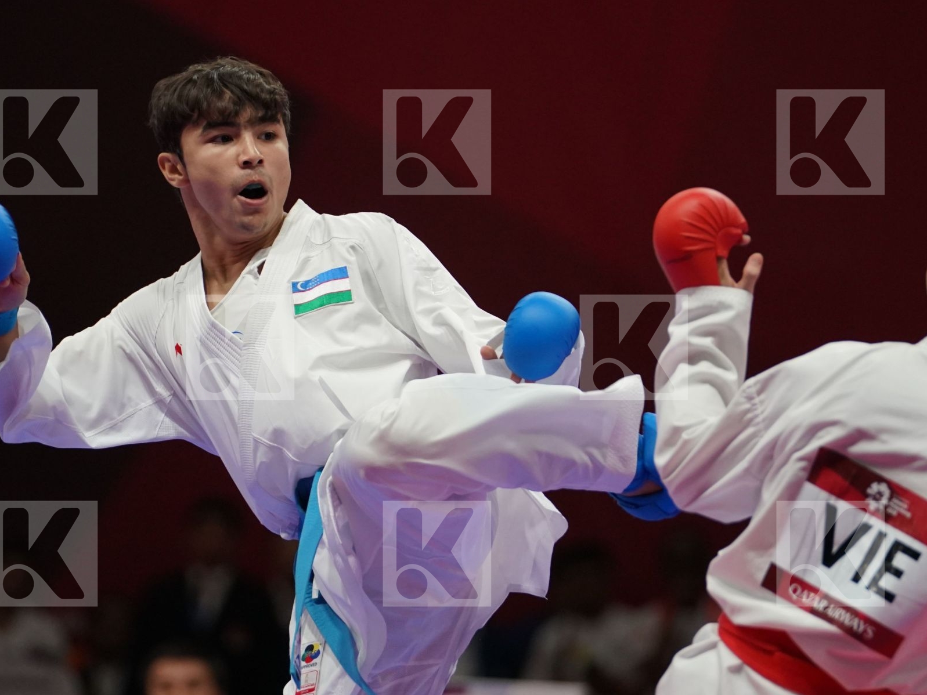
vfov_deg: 3.8
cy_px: 348
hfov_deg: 5.1
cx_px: 437
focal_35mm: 388
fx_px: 10391
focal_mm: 239
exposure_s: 1/1000
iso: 2500
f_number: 4
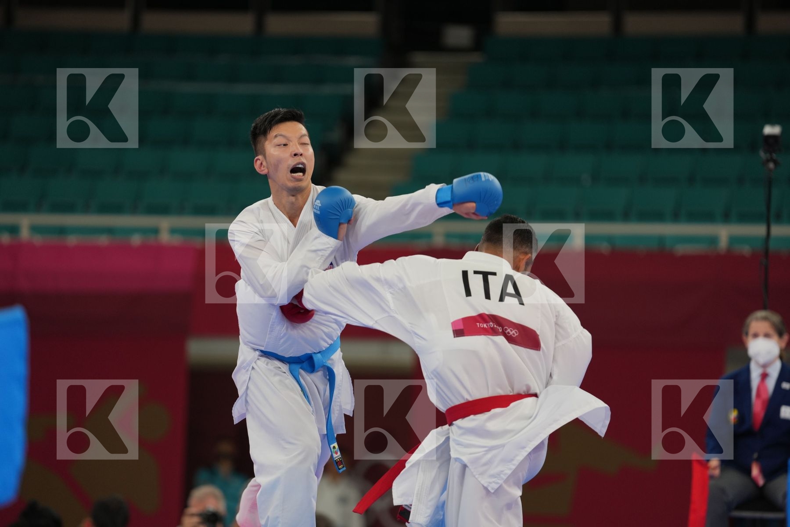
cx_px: 395
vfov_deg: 6.9
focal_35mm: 200
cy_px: 264
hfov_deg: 10.3
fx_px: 4389
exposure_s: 1/1000
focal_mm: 200
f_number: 2.8
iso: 500
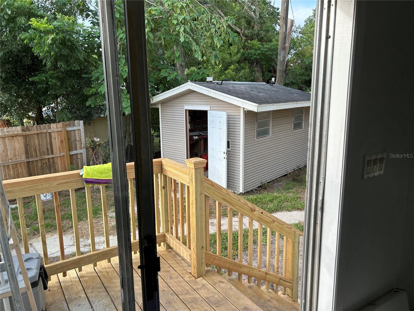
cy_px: 156
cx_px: 207
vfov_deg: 53.1
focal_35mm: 26
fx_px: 311
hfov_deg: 67.3
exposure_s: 1/249
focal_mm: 5.7
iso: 40
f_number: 1.5
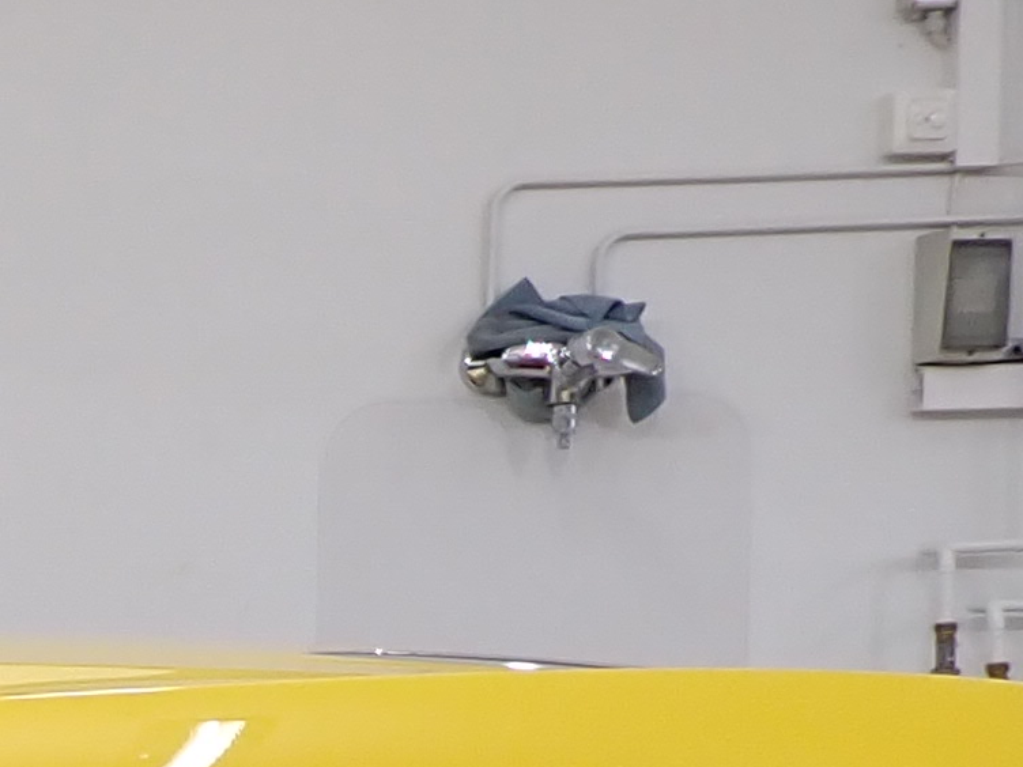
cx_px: -958
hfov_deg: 13.1
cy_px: 1119
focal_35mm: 133
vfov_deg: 10.8
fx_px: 3931
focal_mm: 4.5
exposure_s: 1/60
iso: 100
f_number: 2
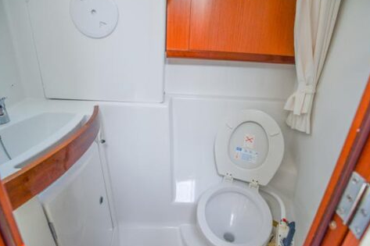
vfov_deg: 67.3
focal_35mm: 18
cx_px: 189
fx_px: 185
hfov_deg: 90.0
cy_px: 119
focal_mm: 17
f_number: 5
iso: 1000
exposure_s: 1/100
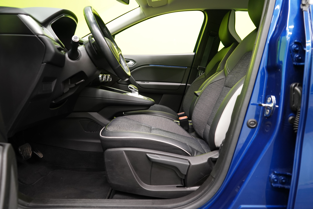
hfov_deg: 65.5
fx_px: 243
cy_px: 104
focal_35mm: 28
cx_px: 156
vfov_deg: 46.4
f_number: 5
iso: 1250
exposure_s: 1/20
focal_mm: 28
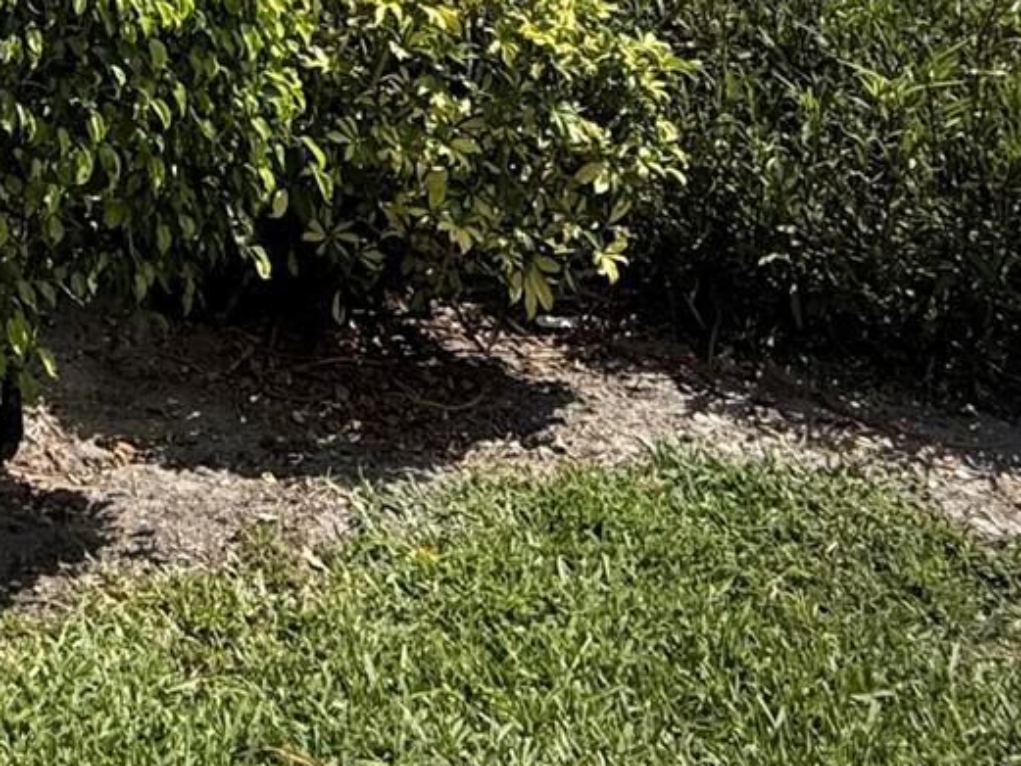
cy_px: -552
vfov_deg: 20.3
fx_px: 1623
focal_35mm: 55
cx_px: -120
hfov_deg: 30.9
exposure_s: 1/2976
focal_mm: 2.22
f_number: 2.2
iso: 50
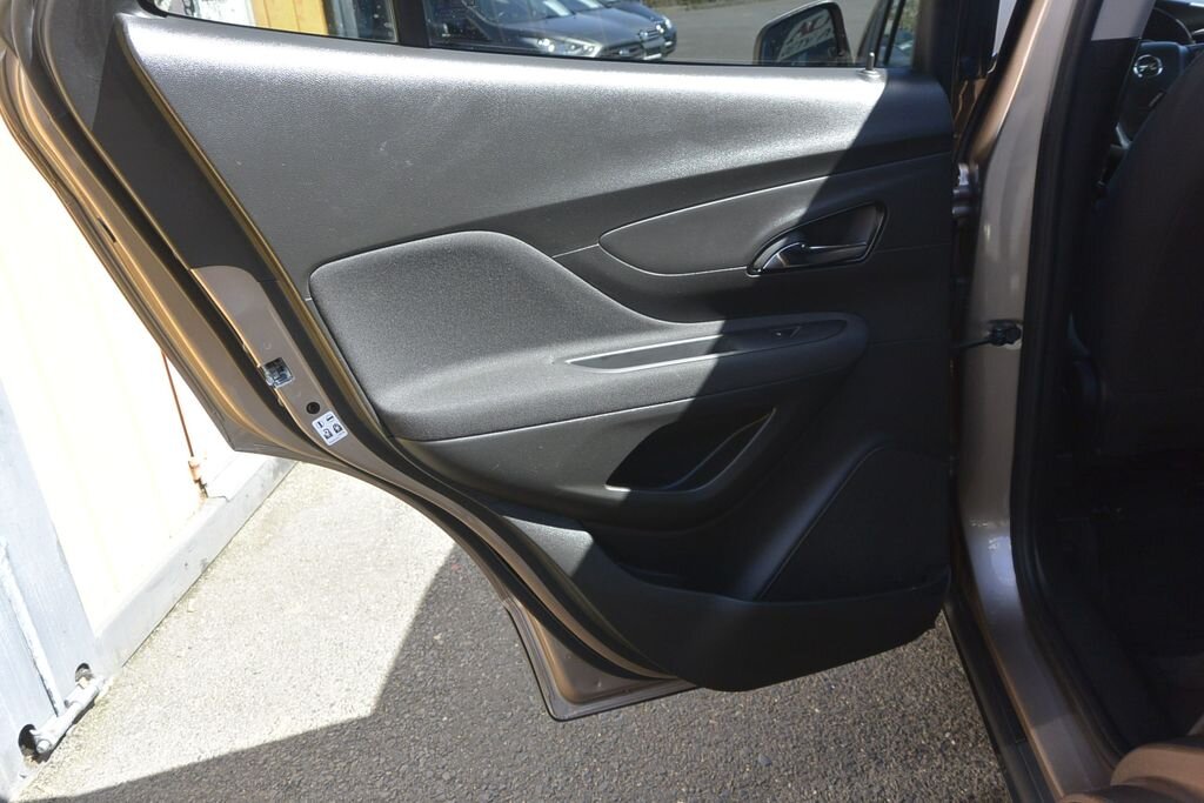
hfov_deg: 63.7
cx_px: 602
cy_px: 402
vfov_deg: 45.0
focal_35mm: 29
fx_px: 970
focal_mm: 11
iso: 160
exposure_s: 1/400
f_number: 3.5
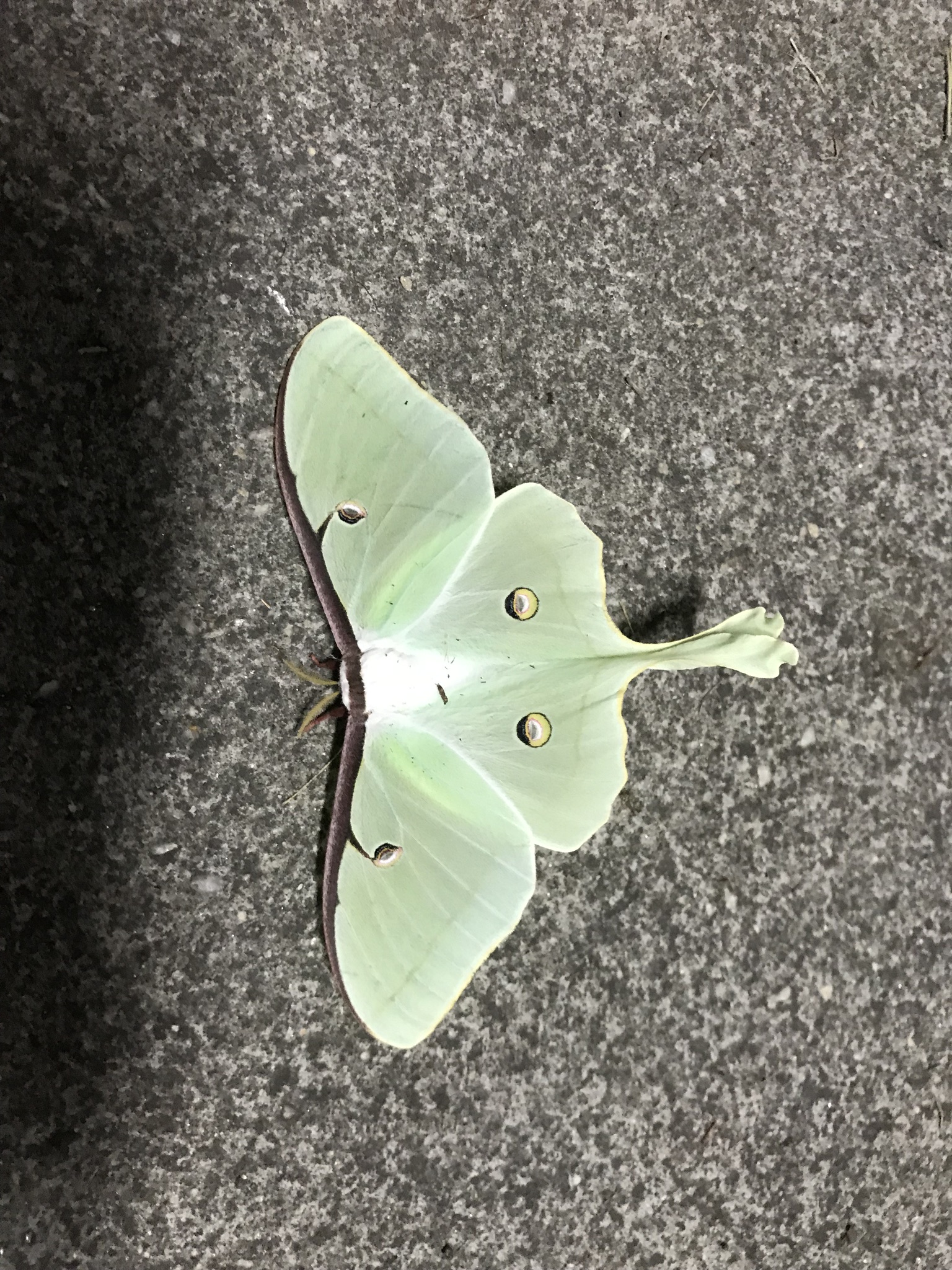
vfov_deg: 63.4
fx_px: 1027
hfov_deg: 49.7
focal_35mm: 28
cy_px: 635
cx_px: 476
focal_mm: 3.99
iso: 80
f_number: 1.8
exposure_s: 1/15
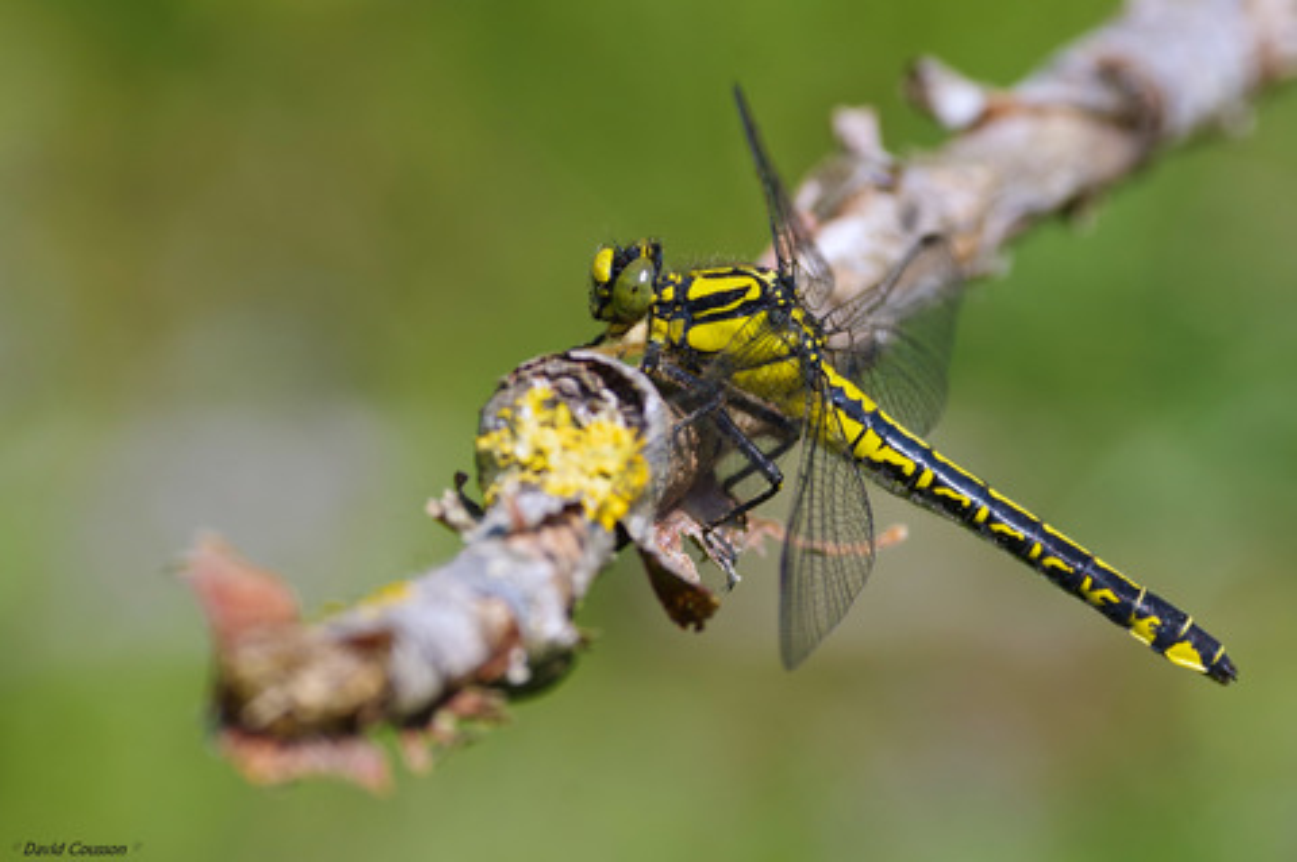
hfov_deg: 4.6
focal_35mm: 450
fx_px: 16196
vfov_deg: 3.0
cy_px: 431
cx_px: 648
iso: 200
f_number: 7.1
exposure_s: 1/400
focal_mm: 300
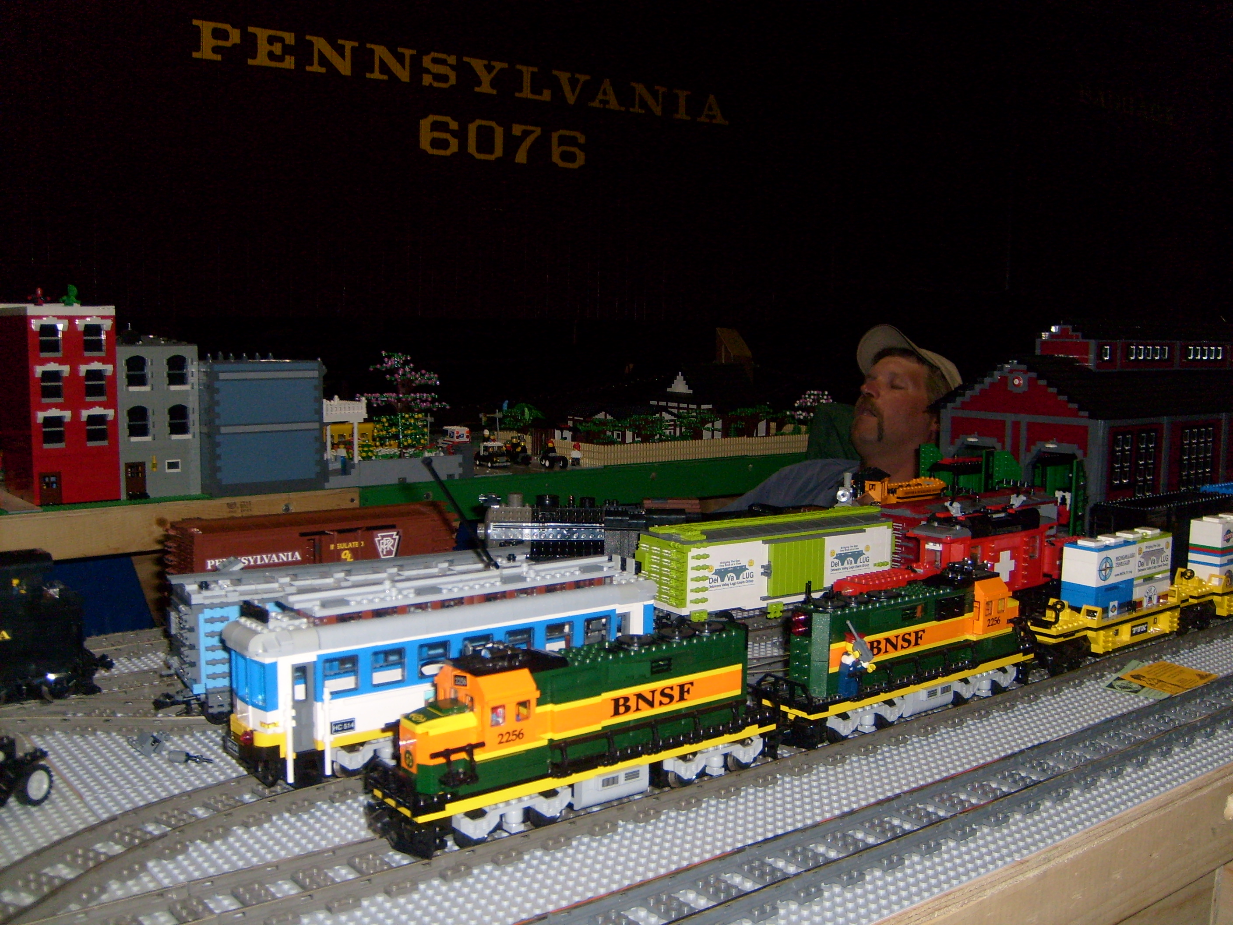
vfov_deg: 40.7
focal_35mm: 35
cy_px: 462
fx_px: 1247
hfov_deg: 52.6
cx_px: 616
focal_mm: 5.8
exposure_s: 1/45
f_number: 2.8
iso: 100
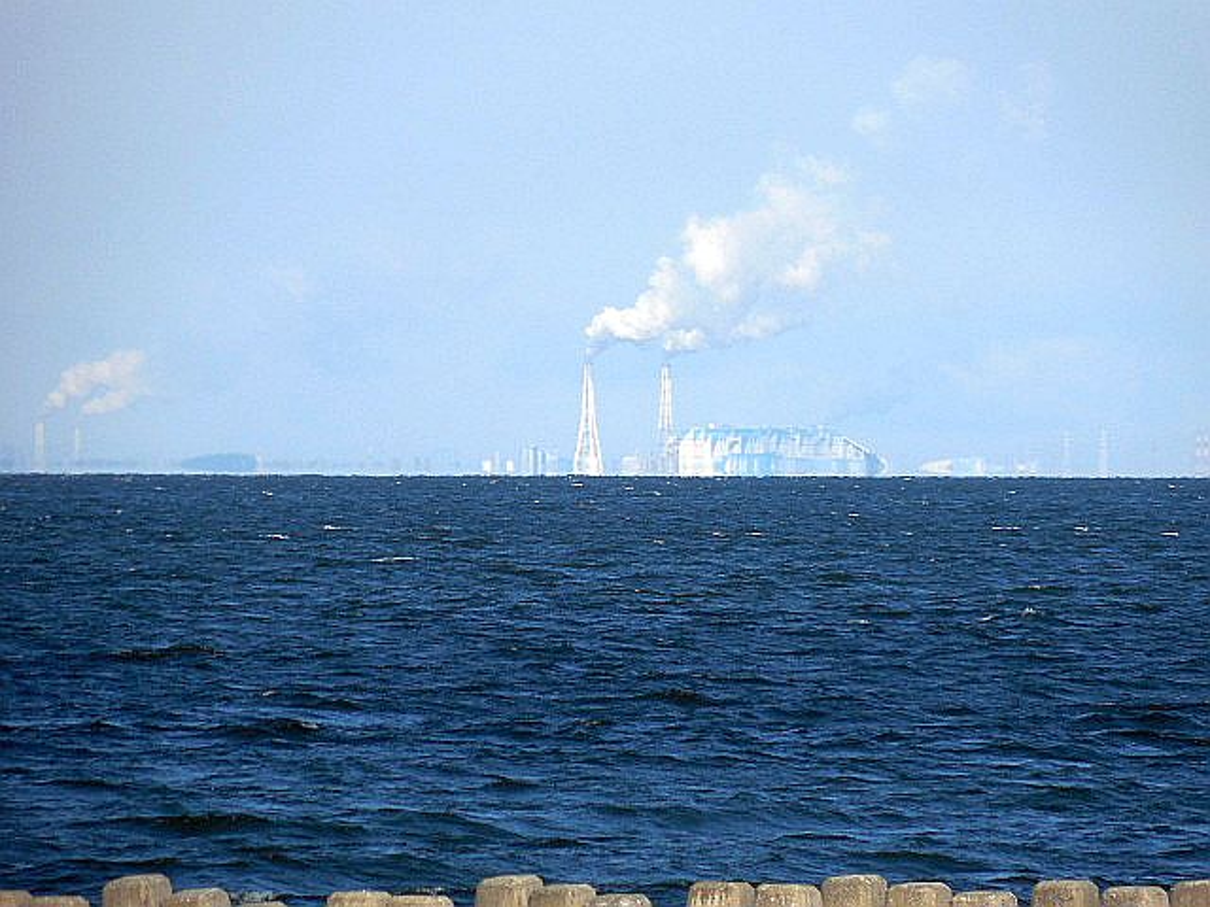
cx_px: 605
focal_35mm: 350
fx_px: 12234
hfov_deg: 5.7
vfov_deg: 4.2
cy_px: 454
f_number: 5.9
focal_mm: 63
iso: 125
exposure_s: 1/640
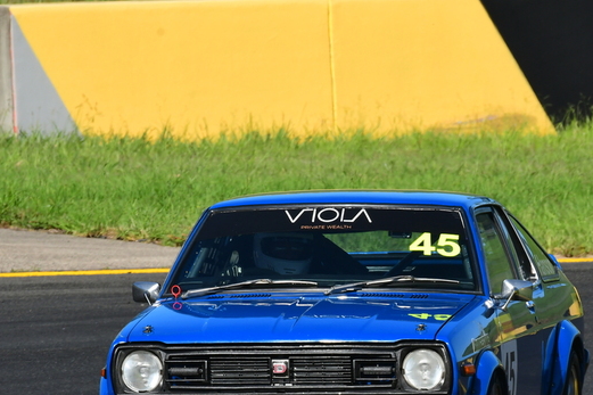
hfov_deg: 2.1
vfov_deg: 1.4
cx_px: 403
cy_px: 276
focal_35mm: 968
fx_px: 15939
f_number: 13
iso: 500
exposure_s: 1/640
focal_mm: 420
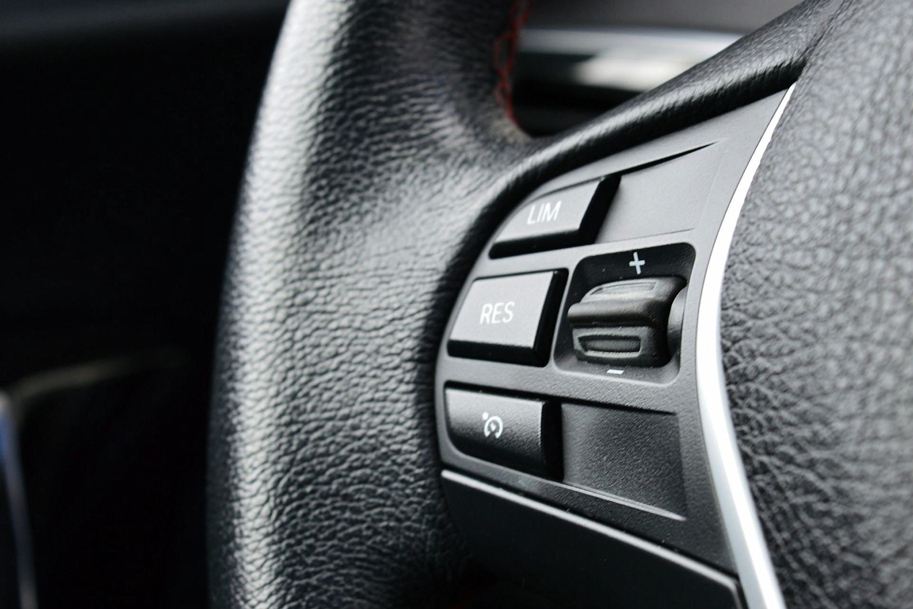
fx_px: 2092
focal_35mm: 82
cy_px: 304
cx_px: 456
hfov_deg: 24.6
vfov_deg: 16.6
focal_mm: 55
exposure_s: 1/80
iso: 400
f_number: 8
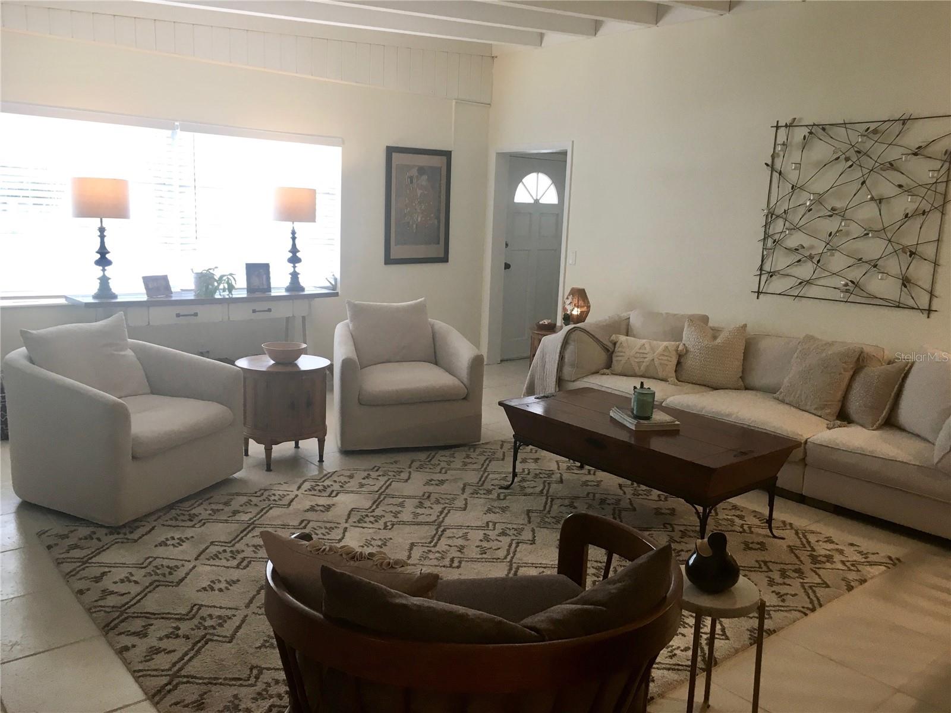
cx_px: 476
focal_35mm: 29
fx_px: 797
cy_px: 356
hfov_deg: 61.7
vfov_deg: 48.2
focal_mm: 4.15
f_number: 2.2
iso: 64
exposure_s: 1/30
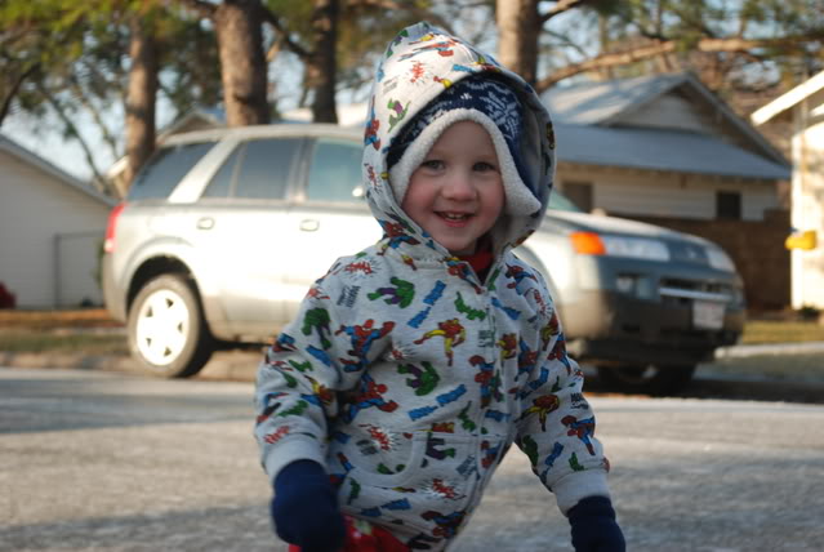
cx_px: 412
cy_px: 276
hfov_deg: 24.6
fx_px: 1891
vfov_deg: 16.6
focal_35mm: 82
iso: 160
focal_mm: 55
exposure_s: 1/125
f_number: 5.6
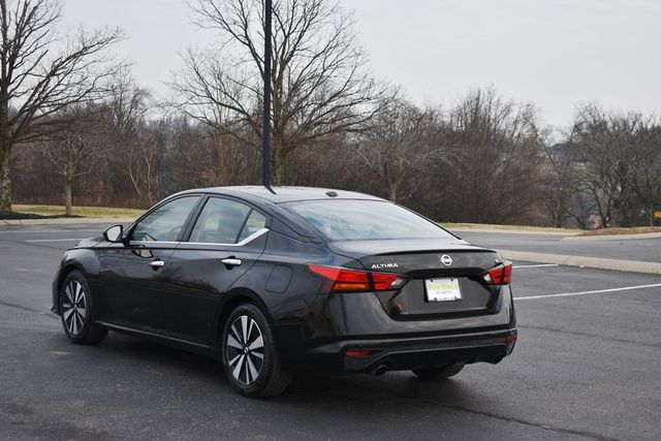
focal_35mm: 63
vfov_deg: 21.6
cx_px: 330
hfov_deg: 31.9
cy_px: 220
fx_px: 1157
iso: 400
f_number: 5
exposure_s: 1/250
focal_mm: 42
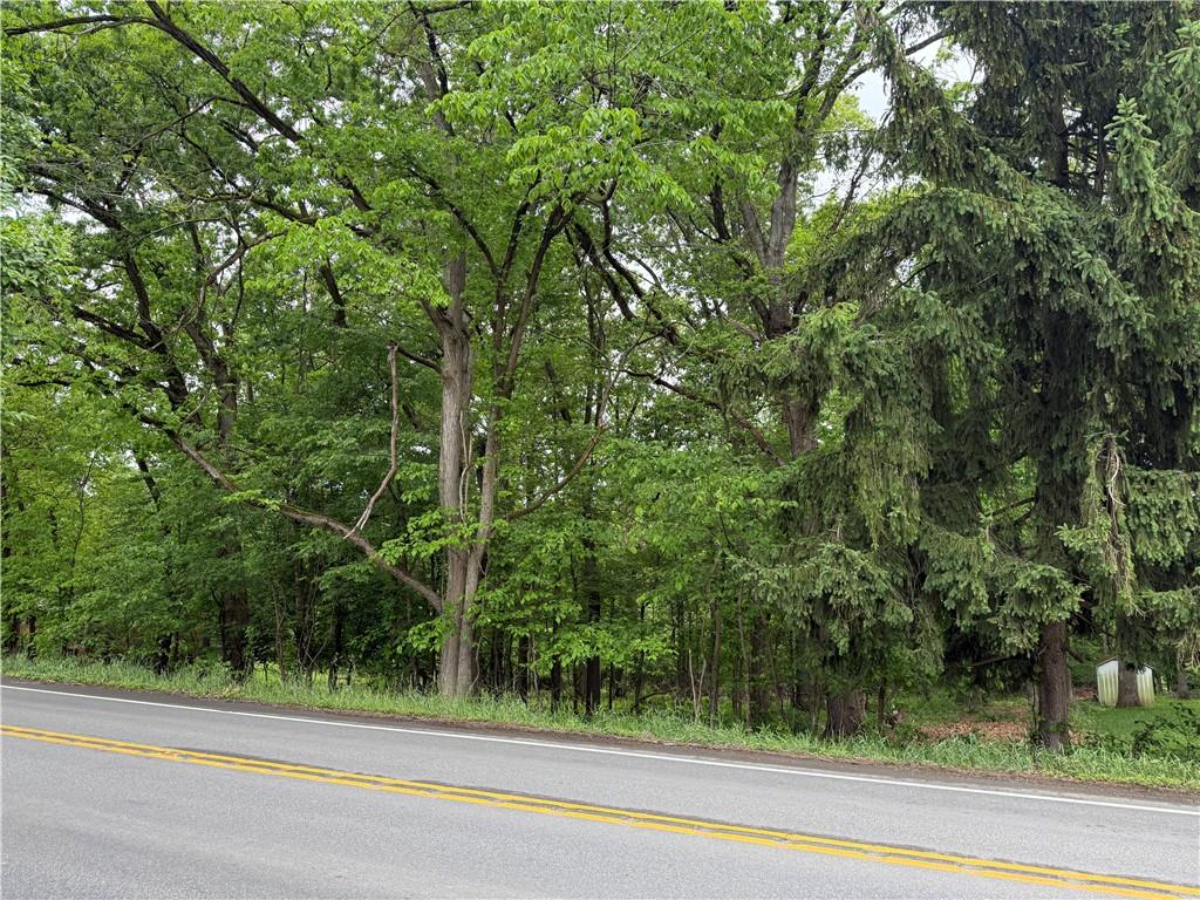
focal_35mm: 24
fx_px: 832
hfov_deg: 71.6
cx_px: 600
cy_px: 450
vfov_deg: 56.8
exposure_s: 1/858
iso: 100
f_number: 1.78
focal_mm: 6.76
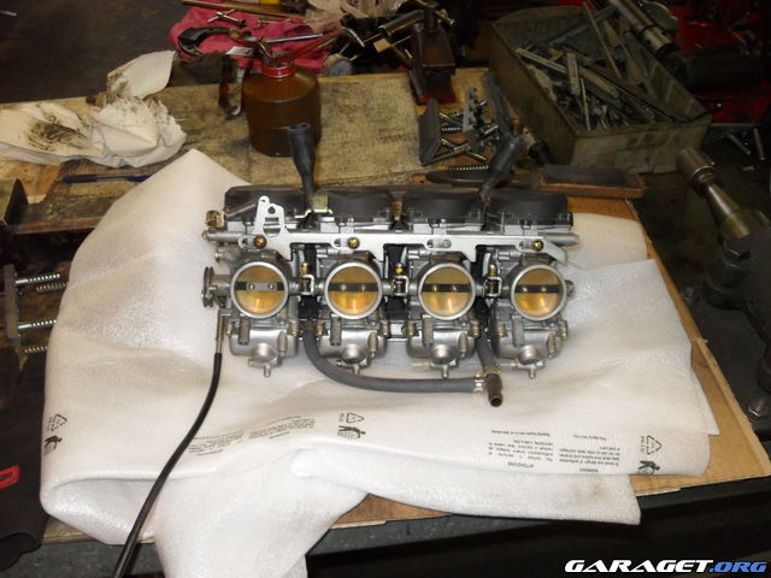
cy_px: 289
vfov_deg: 40.7
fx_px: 780
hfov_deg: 52.6
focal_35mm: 35
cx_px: 386
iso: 200
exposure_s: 1/45
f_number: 2.8
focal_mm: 6.2
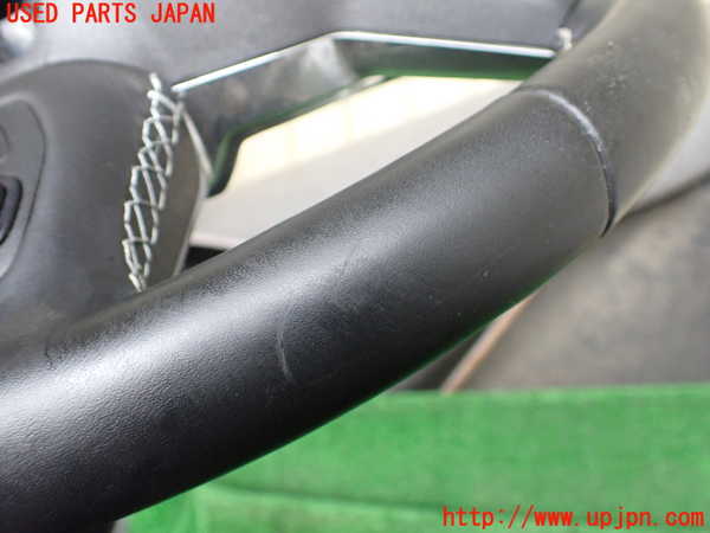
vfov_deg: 46.8
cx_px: 355
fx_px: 615
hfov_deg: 60.0
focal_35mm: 30
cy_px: 266
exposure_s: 1/125
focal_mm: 5.4
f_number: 2.3
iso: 800
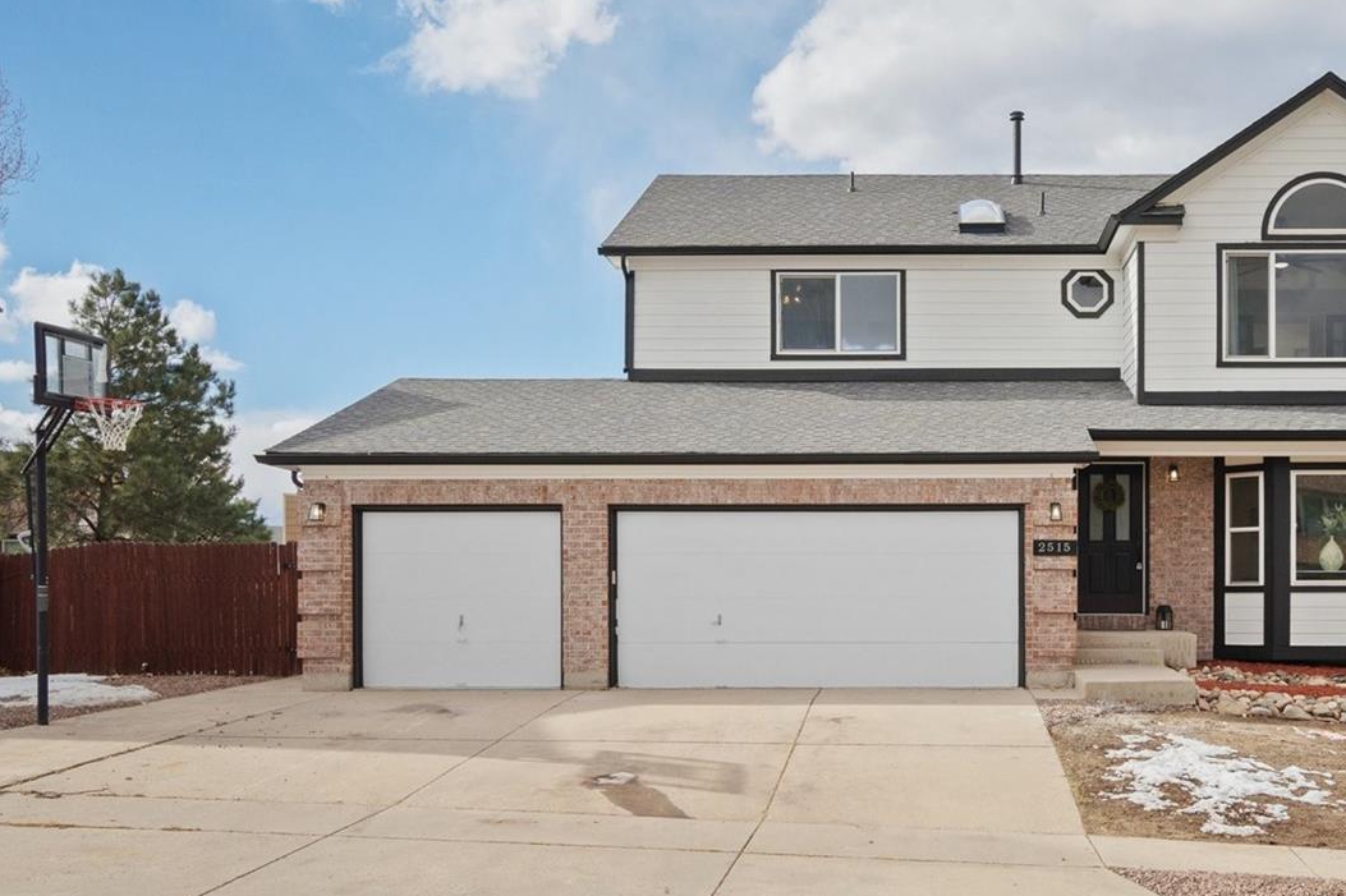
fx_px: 1420
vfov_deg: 34.8
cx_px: 940
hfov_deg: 49.5
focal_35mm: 38
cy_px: 328
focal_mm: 25
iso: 500
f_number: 6.3
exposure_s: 1/400
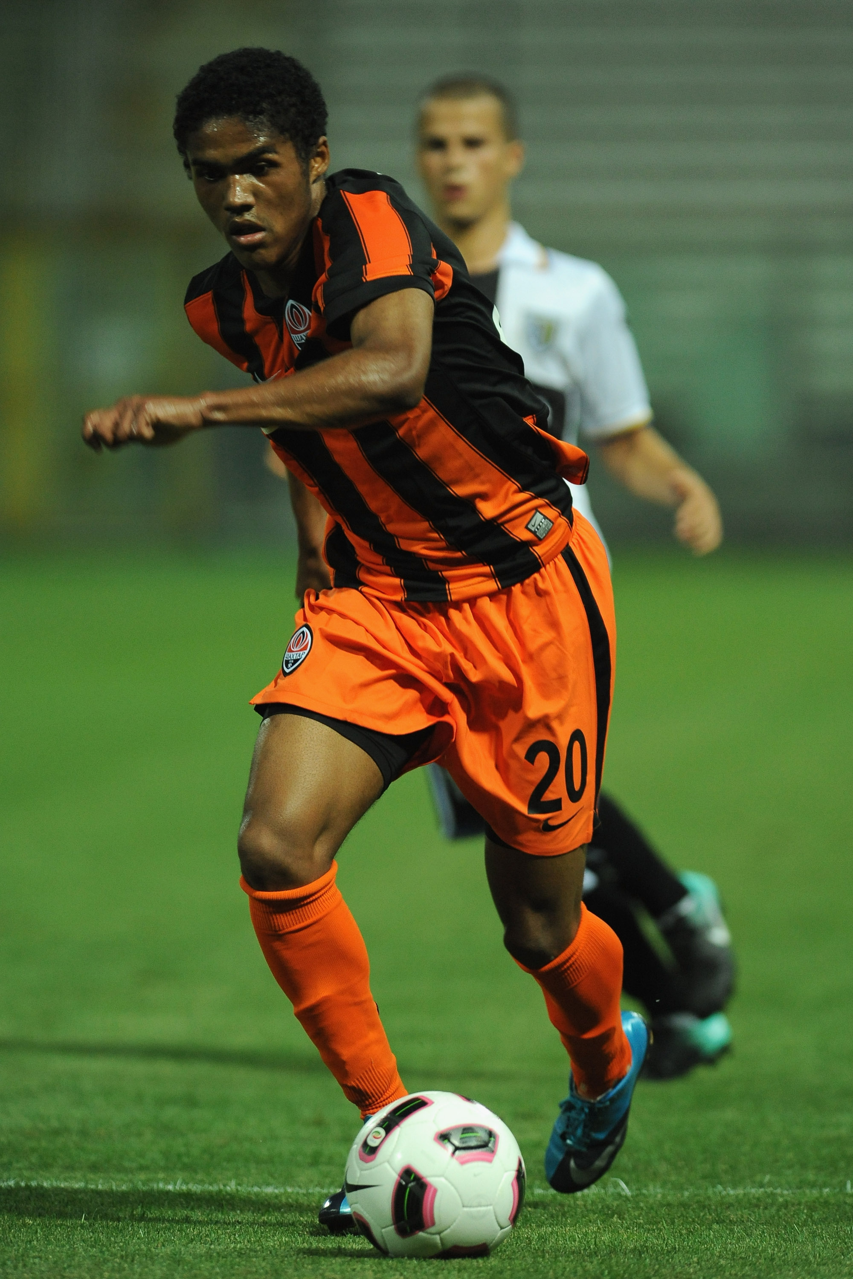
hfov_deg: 3.3
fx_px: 14926
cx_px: 426
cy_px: 640
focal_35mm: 420
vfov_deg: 4.9
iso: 2500
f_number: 4
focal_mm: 420
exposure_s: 1/640
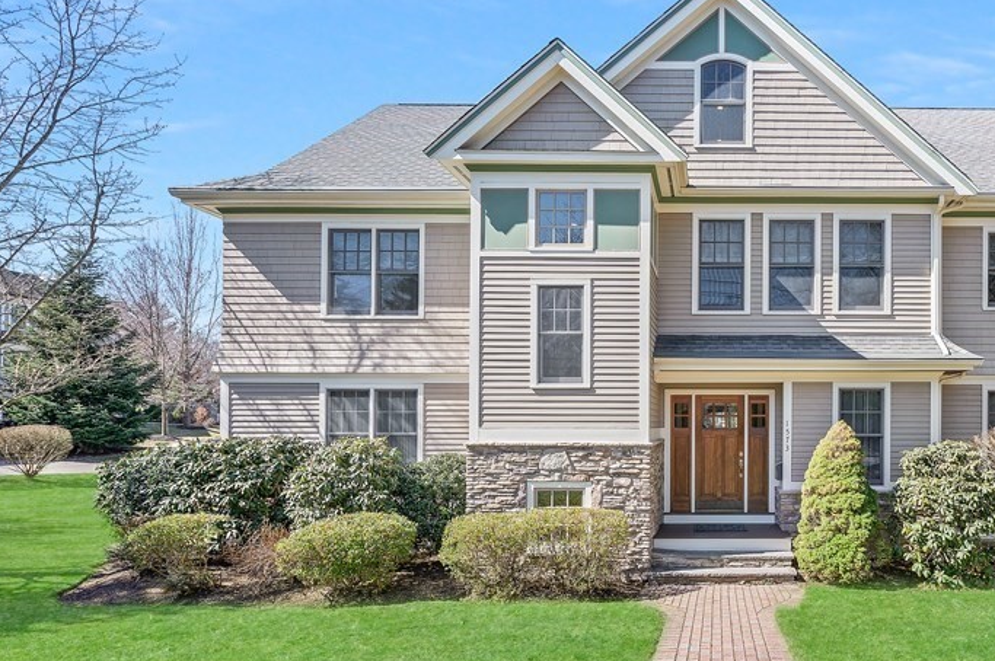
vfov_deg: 58.6
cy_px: 414
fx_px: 580
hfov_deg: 76.0
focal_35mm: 21
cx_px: 733
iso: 200
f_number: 8
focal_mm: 14
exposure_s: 1/250
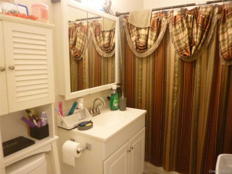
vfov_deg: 54.9
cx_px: 116
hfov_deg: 69.4
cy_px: 87
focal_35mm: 25
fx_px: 168
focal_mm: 4.1
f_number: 3.3
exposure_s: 1/13
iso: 400
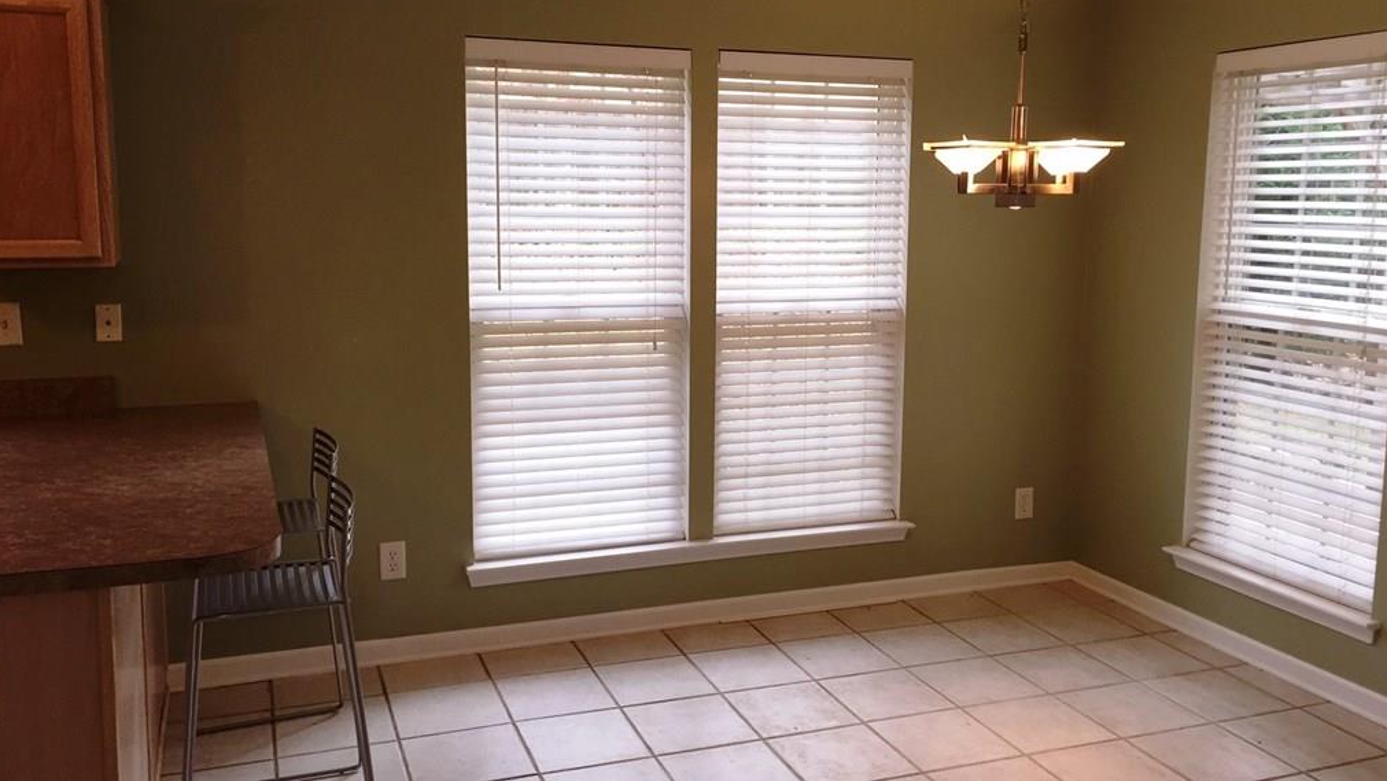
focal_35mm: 32
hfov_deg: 61.0
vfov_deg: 36.7
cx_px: 686
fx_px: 1177
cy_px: 364
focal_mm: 4.15
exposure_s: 1/60
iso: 50
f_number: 2.2
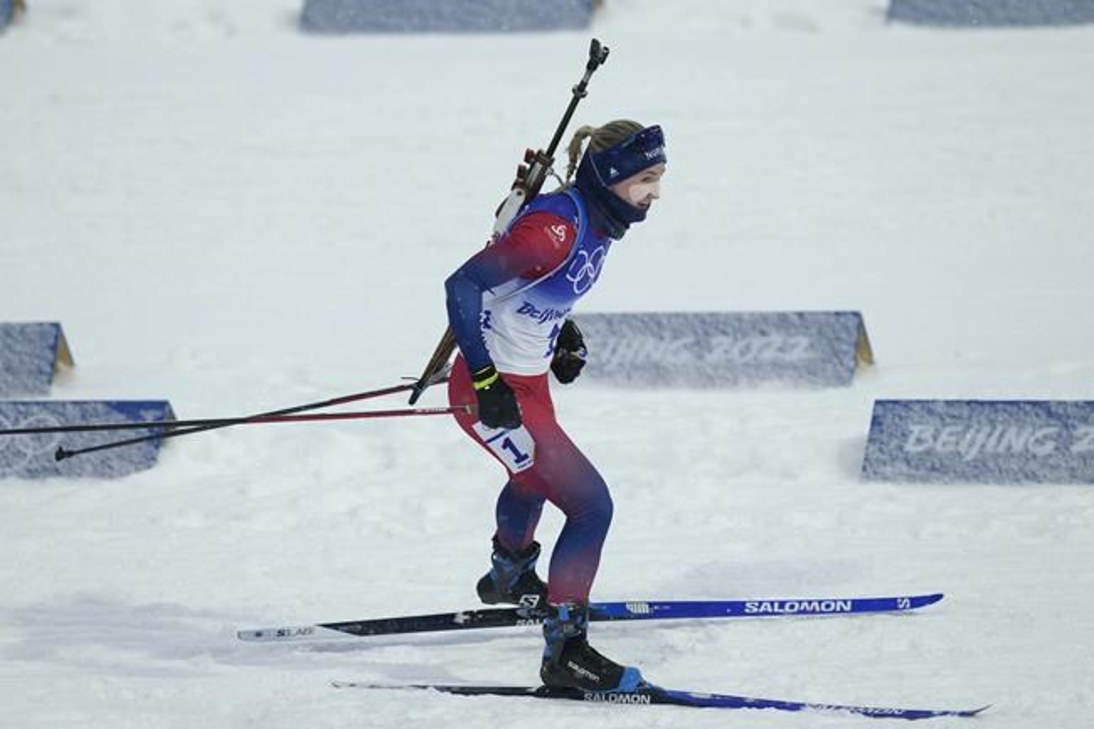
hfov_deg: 5.2
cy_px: 364
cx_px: 547
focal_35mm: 400
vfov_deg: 3.4
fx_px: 12152
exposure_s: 1/2000
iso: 1000
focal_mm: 400
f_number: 4
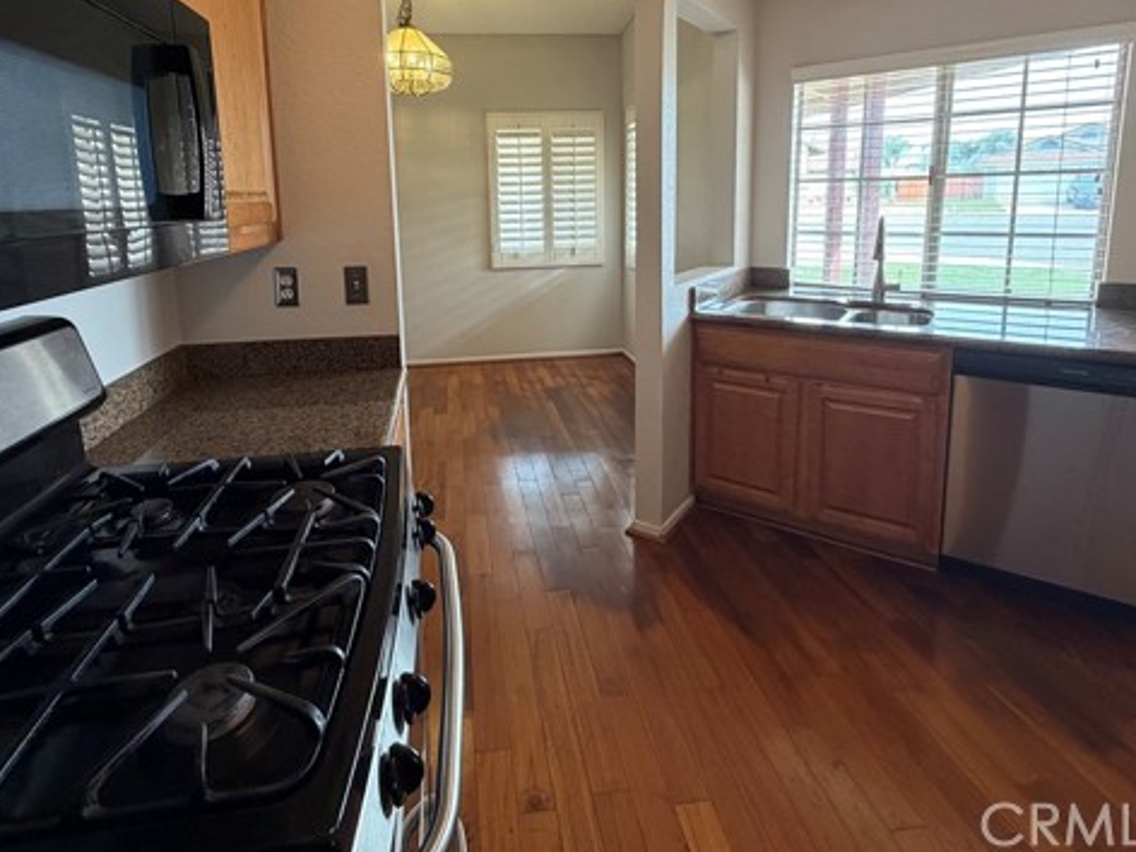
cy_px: 282
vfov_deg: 66.8
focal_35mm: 19
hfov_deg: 84.5
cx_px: 525
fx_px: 624
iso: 250
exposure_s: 1/60
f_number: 2.2
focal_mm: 2.22
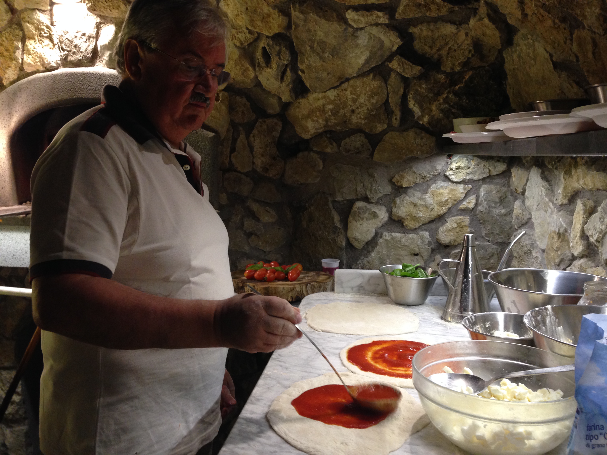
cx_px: 304
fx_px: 579
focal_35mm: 33
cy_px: 228
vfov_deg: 42.9
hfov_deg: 55.4
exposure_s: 1/20
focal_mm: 4.12
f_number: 2.4
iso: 160
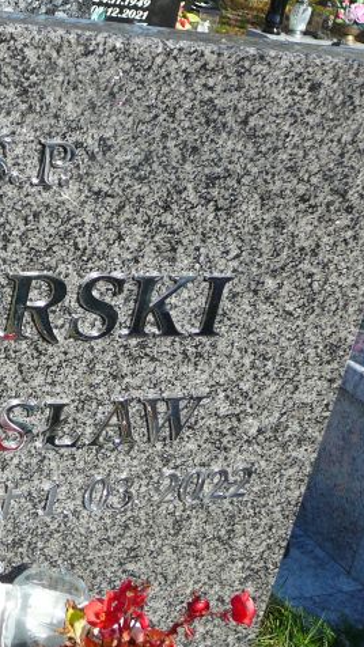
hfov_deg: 18.2
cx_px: -68
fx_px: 1080
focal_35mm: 63
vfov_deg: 33.3
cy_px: 324
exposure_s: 1/640
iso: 80
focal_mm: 6.4
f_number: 3.2
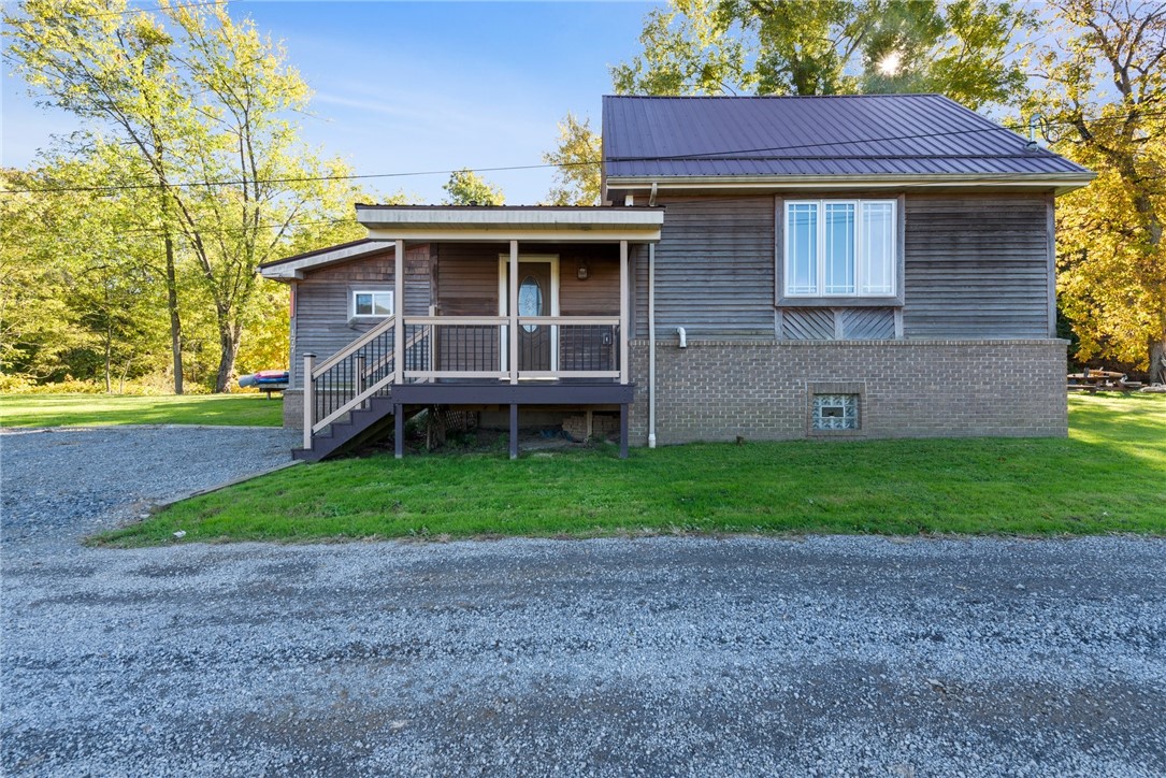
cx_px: 583
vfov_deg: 81.2
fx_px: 454
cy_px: 389
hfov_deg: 104.2
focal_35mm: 14
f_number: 11
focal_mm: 14
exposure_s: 1/15
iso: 50
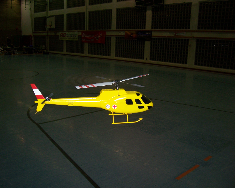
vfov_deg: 41.2
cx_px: 108
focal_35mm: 36
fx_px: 250
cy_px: 95
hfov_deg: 50.2
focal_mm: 5.6
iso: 80
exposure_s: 1/60
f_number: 2.7
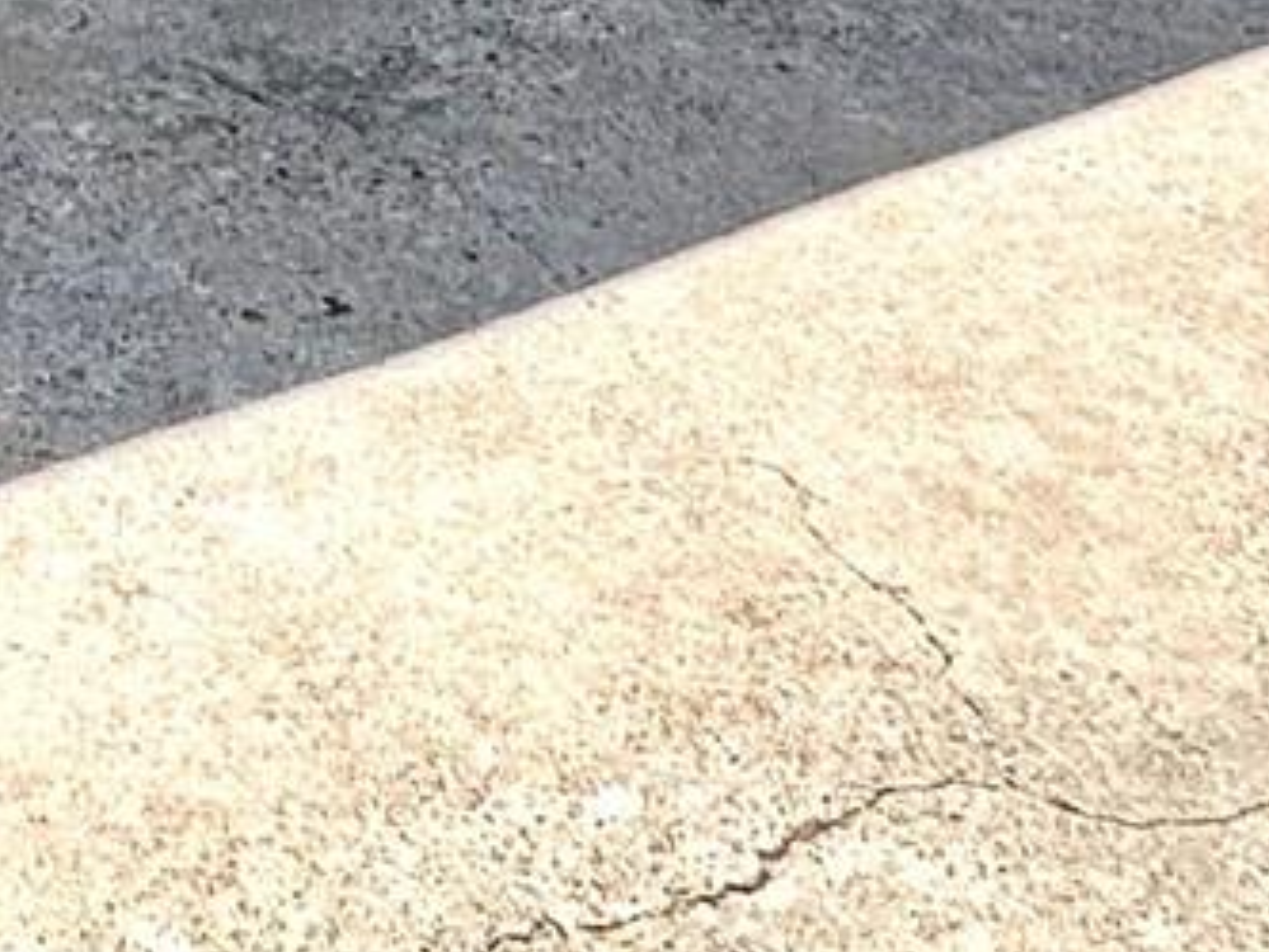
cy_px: -1717
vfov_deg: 11.7
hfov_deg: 20.7
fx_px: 3154
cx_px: -377
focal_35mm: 86
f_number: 2.2
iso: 40
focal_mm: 2.22
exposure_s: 1/593
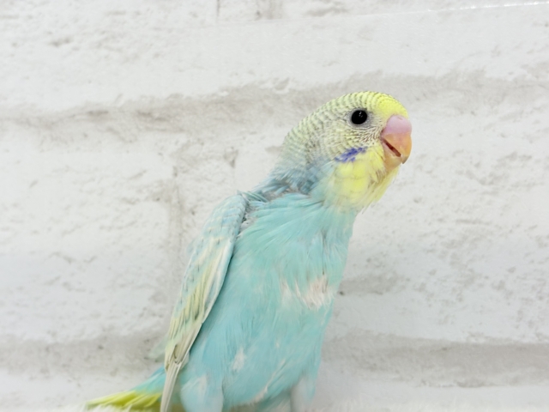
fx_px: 825
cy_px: 206
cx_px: 274
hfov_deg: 36.8
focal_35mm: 52
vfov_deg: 28.0
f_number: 1.6
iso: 80
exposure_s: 1/100
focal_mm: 5.96
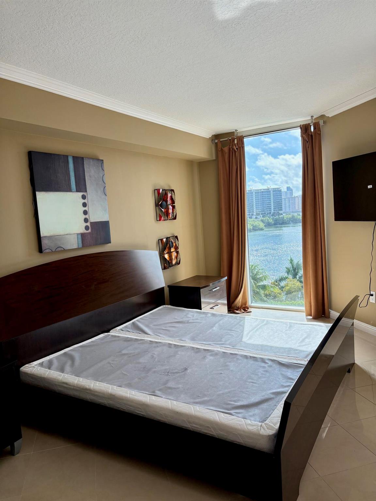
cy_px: 250
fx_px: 377
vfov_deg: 67.3
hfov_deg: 53.1
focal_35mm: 26
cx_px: 188
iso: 50
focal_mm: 5.96
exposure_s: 1/820
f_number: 1.6
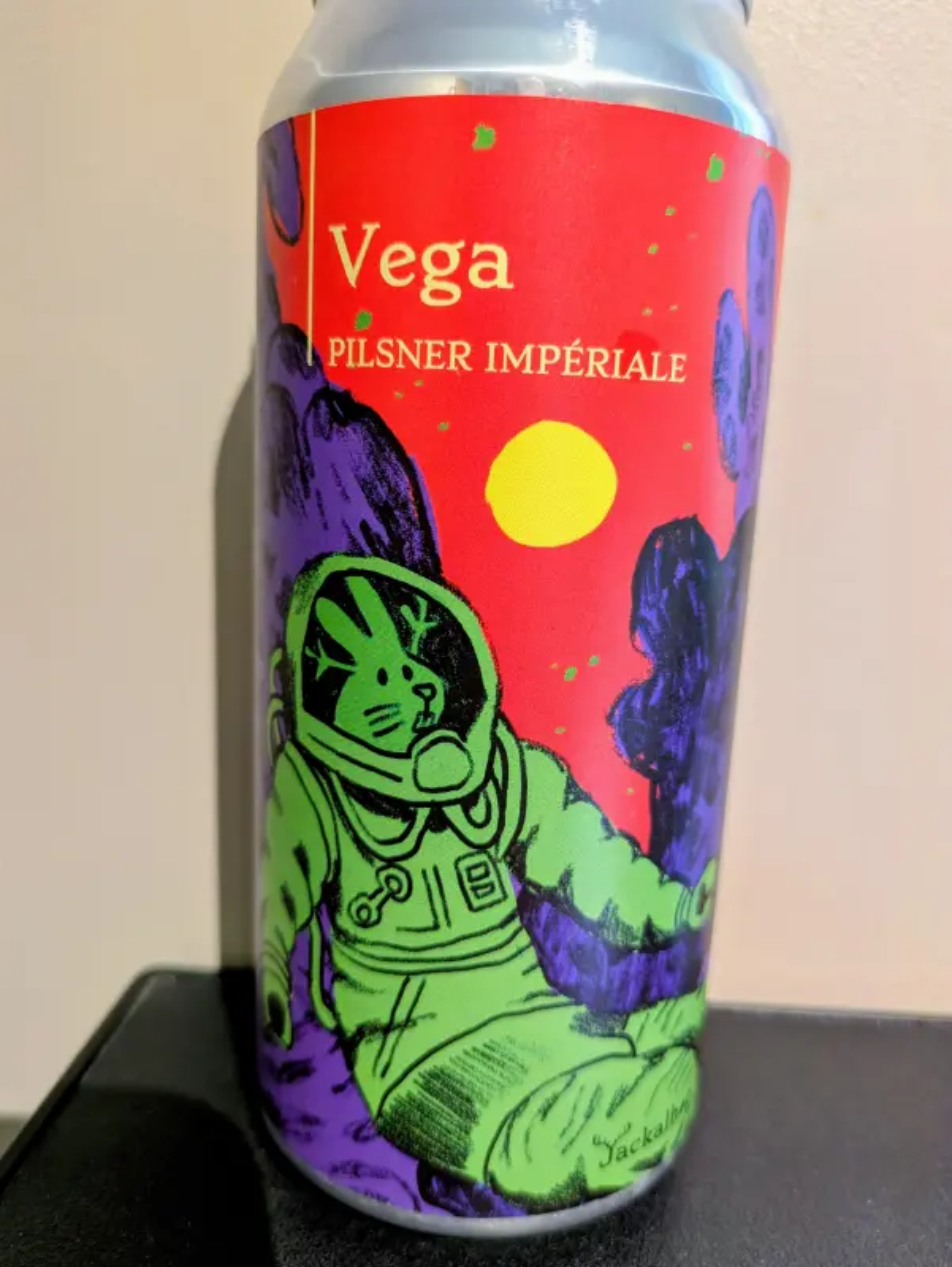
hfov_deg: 54.9
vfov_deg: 69.4
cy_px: 634
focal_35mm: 25
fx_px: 916
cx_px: 476
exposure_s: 1/30
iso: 289
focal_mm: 5.43
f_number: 1.89
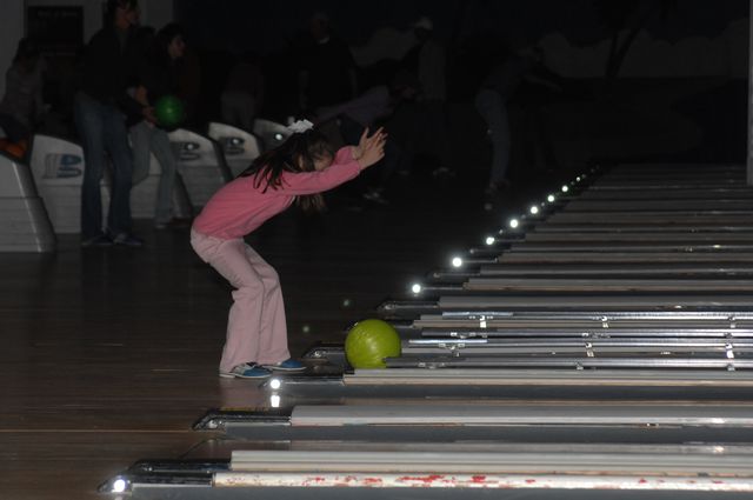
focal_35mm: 202
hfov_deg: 10.2
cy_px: 250
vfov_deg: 6.8
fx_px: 4230
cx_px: 376
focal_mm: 135
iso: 400
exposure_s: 1/125
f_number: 5.3
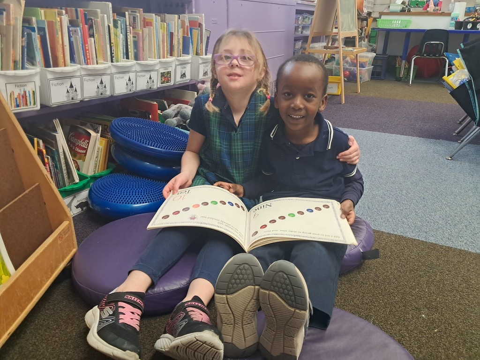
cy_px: 180
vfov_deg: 51.4
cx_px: 240
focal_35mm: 27
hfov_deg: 65.3
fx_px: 374
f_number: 1.8
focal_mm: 4
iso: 500
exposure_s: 1/40
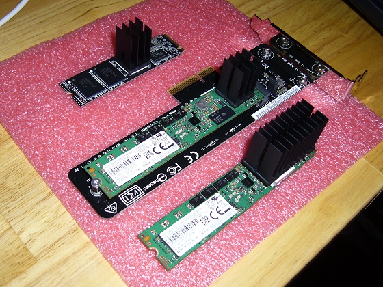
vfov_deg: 36.0
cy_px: 140
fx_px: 443
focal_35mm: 40
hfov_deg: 46.7
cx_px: 172
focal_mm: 5.8
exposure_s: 1/30
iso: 80
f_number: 2.8
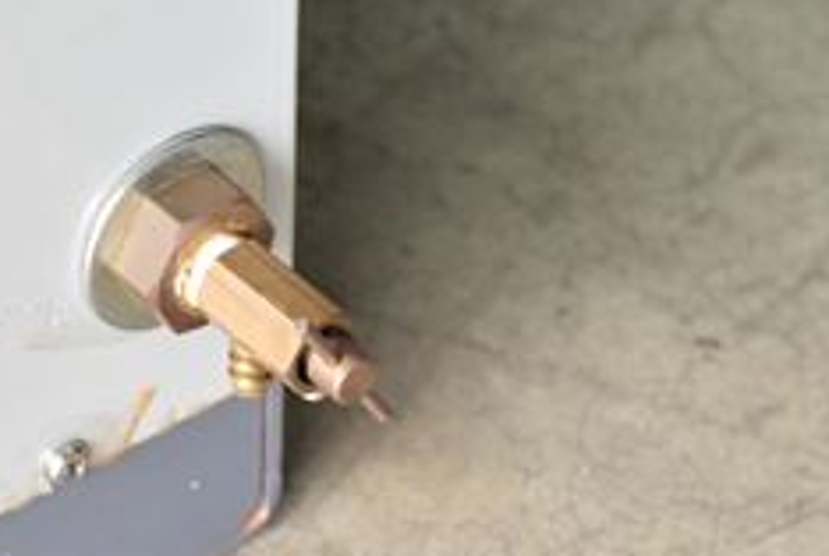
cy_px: 351
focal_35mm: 416
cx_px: 159
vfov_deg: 3.3
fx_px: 9598
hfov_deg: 4.9
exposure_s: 1/125
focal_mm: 130
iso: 1250
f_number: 6.3
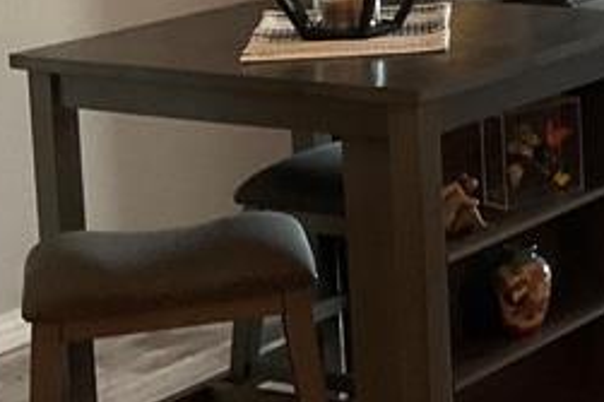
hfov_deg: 15.3
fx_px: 2062
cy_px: -58
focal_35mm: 123
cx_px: 926
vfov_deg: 11.0
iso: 64
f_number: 1.8
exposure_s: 1/60
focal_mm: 3
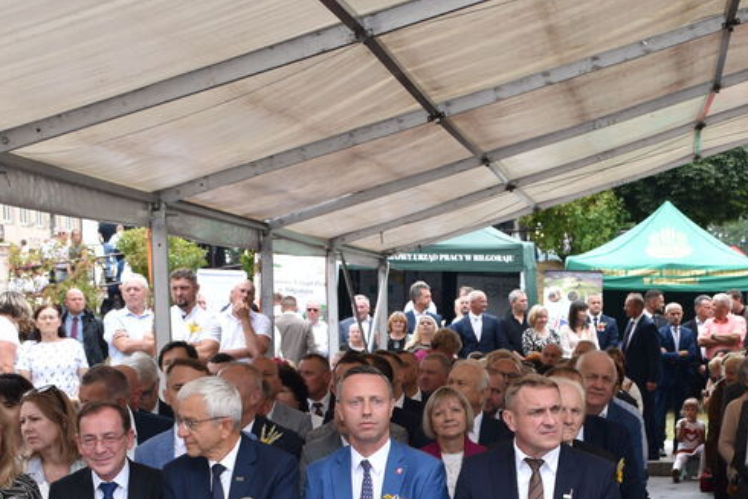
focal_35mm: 94
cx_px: 557
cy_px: 480
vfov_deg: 14.4
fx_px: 1954
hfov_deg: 21.5
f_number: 5.6
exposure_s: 1/125
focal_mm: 30
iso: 125
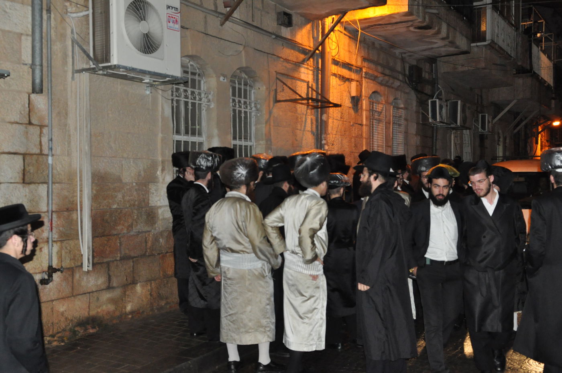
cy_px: 186
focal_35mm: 39
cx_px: 281
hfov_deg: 49.6
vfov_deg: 34.1
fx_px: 608
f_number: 5
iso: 2000
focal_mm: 26
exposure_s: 1/60
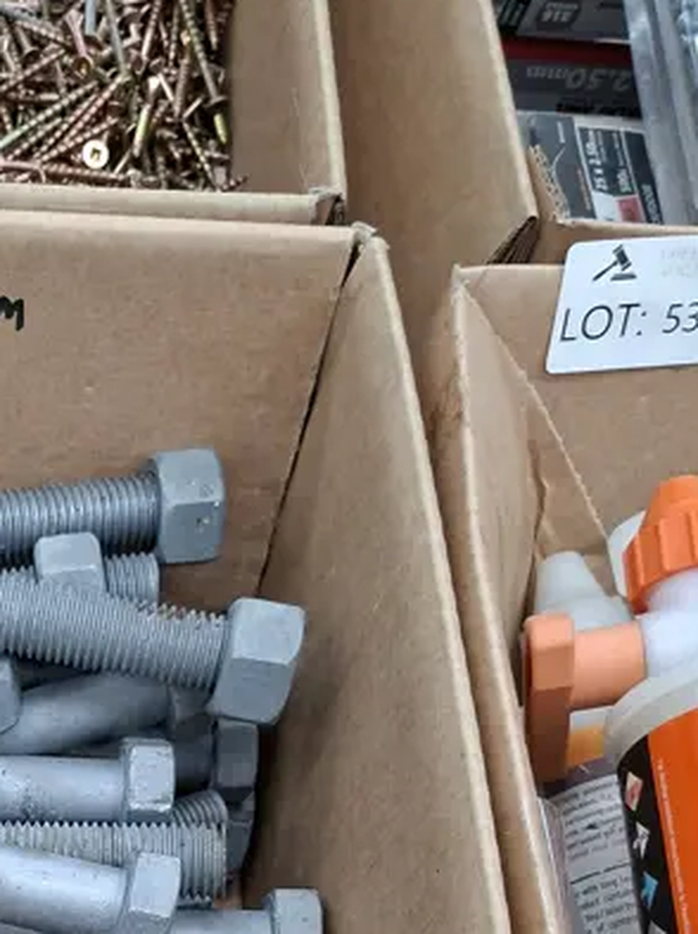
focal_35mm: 60
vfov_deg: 28.2
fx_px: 1616
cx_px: -204
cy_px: 1115
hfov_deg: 22.0
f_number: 1.8
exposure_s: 1/100
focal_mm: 5.54
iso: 200
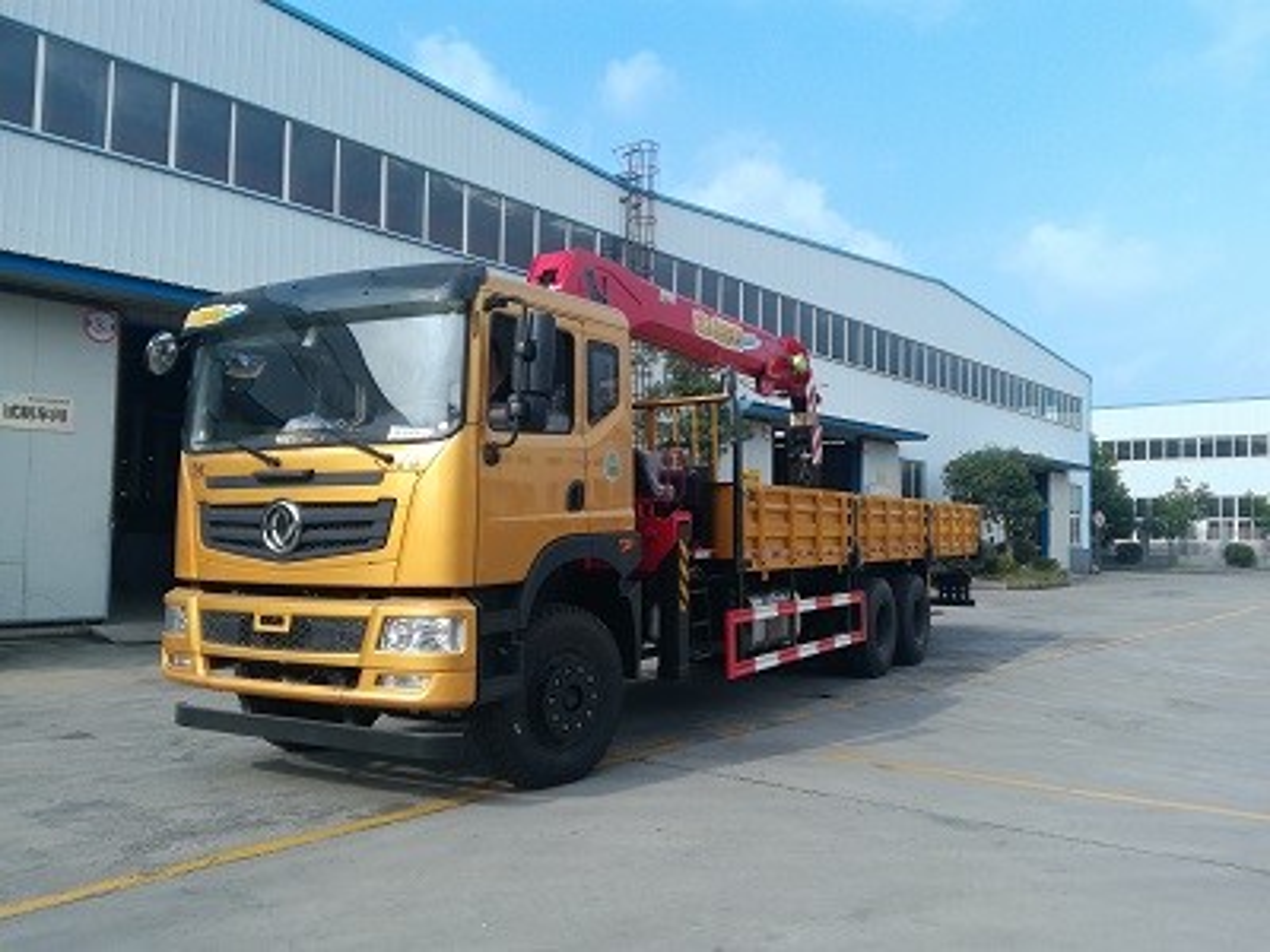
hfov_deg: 65.3
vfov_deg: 51.4
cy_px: 476
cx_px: 635
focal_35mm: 27
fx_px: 991
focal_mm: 3.79
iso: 50
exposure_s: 1/1274
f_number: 2
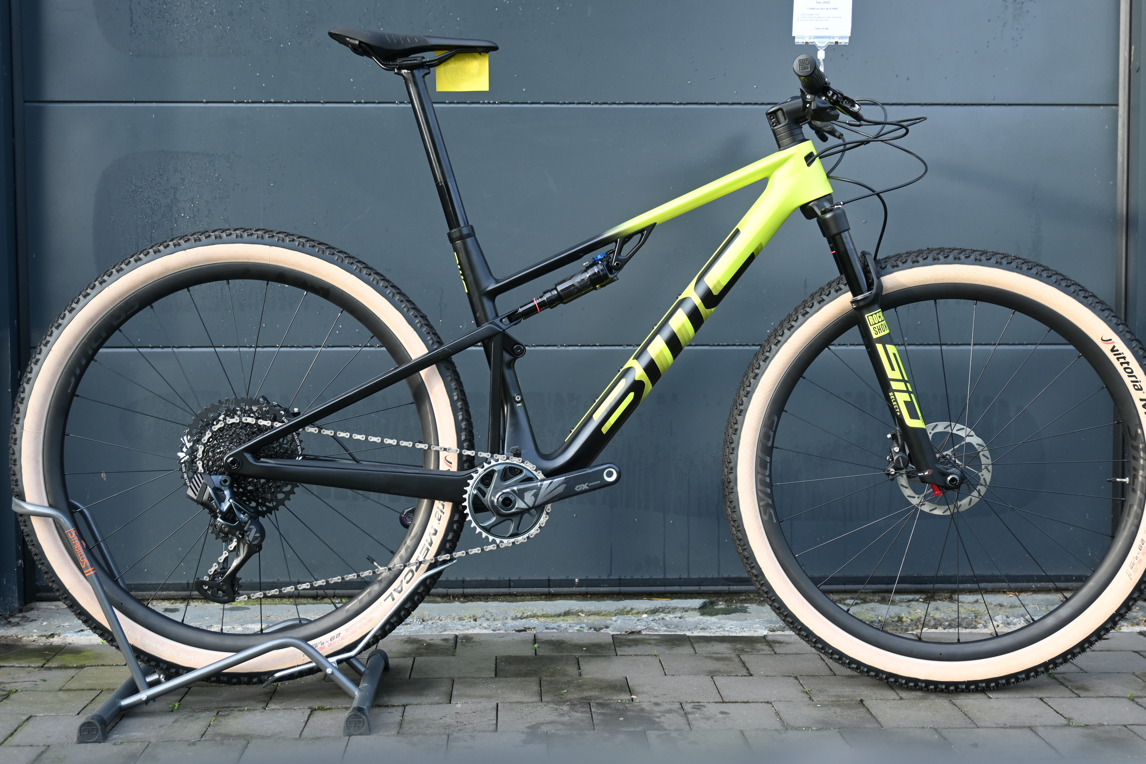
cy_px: 382
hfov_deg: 46.4
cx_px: 573
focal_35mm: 42
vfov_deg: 31.9
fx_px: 1337
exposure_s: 1/80
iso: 125
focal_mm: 28
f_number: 4.5
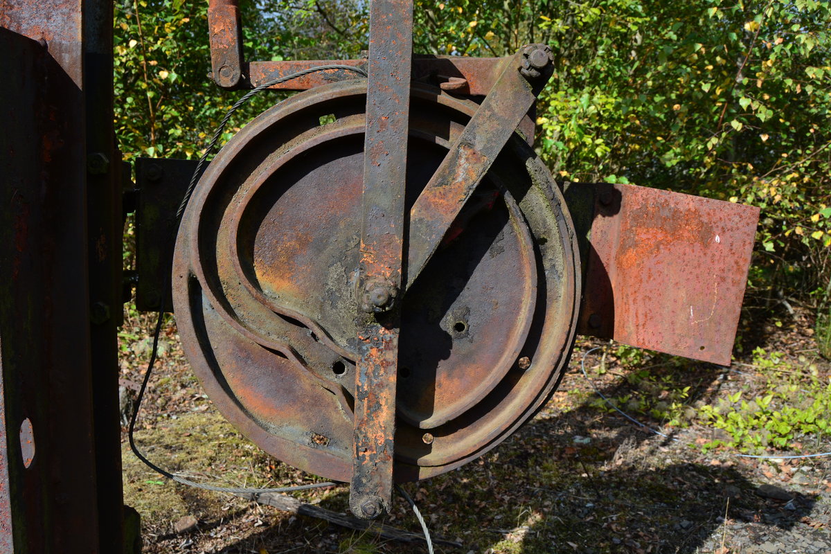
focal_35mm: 30
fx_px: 692
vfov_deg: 43.6
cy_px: 277
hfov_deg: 61.9
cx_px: 416
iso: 320
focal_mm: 20
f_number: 8
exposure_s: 1/640
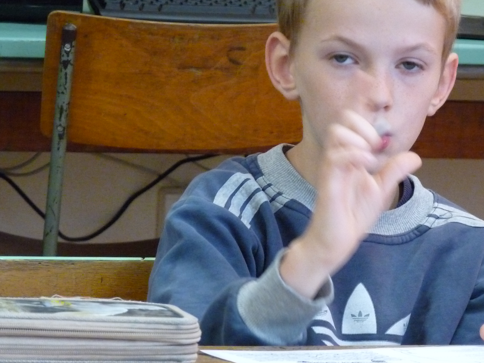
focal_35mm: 266
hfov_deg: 7.4
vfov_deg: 5.6
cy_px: 156
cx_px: 354
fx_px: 3719
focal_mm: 32
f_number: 3.7
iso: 800
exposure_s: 1/50
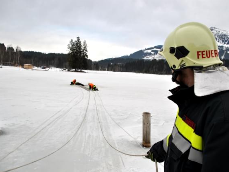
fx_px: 198
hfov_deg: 59.9
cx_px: 124
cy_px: 88
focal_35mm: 30
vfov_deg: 46.8
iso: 100
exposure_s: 1/250
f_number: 8
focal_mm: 18
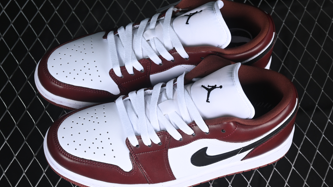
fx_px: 697
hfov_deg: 26.9
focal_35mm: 79
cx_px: 167
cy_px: 99
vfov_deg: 15.3
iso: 160
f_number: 7.1
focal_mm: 50
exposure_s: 1/60
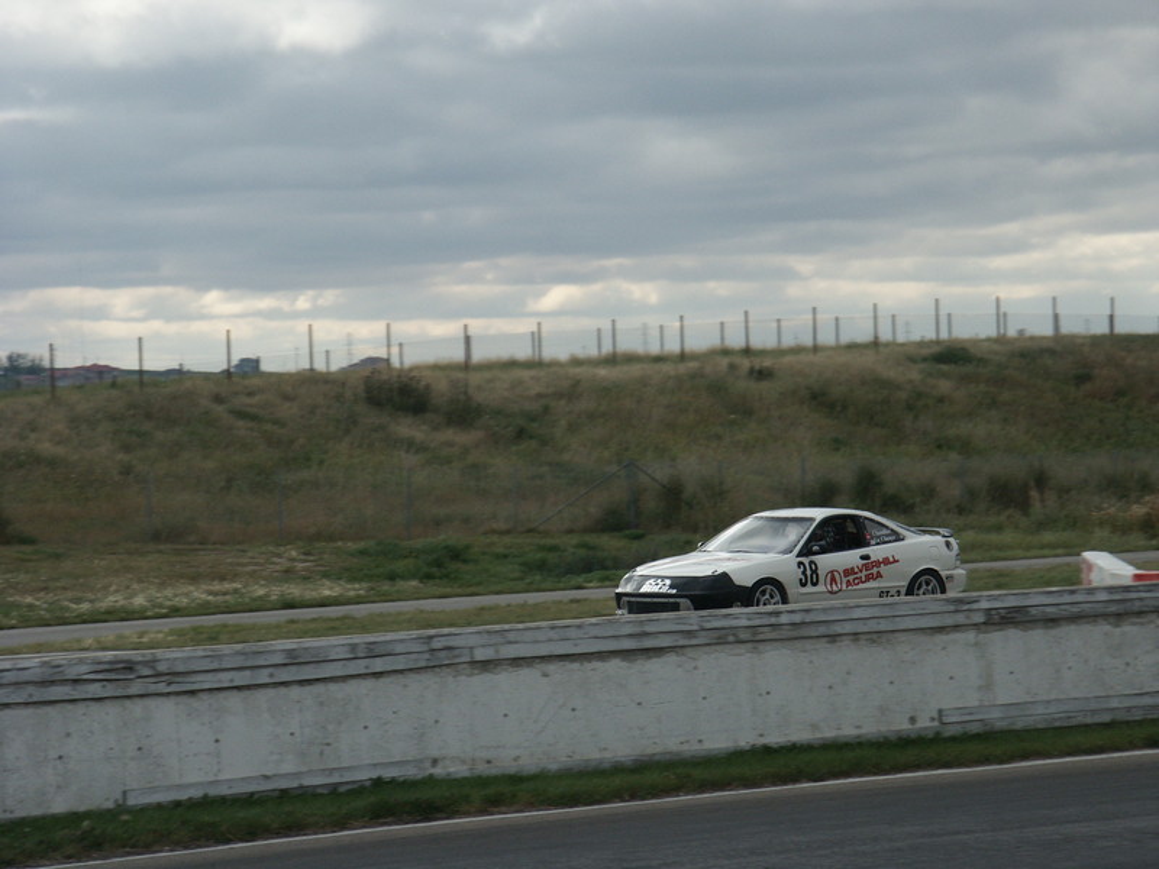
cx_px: 580
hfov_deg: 9.9
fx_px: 6696
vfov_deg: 7.4
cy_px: 434
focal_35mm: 200
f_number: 5.6
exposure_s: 1/500
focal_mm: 50.69
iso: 100
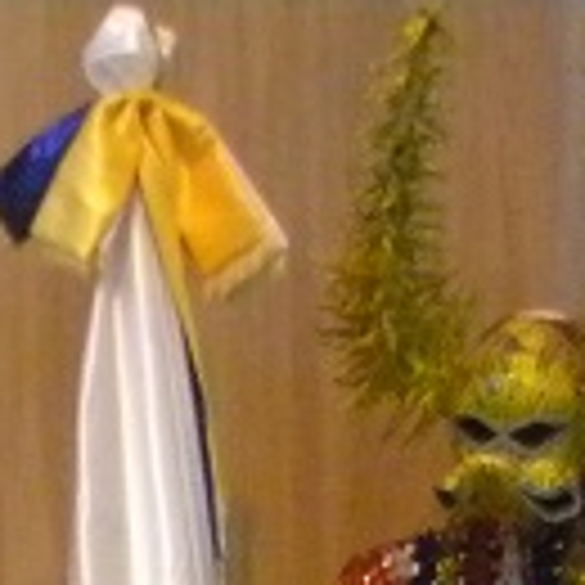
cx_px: -45
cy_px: 1341
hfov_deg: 11.3
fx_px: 2906
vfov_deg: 10.2
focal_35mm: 152
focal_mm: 5
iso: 800
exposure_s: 1/70
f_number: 3.5
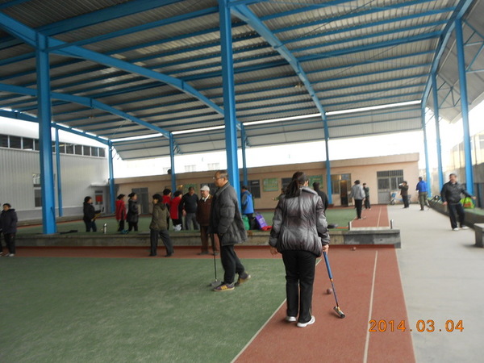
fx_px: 364
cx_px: 242
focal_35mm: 26
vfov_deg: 53.1
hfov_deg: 67.3
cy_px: 182
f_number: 3.2
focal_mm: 4.6
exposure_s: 1/20
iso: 100
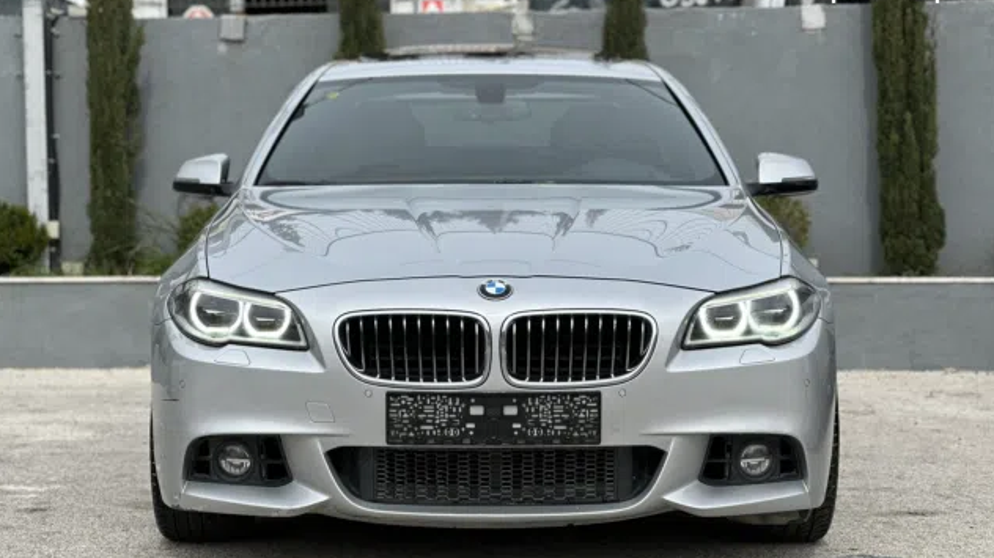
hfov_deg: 25.0
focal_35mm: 85
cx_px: 500
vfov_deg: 14.2
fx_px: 2240
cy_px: 266
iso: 32
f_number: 2.8
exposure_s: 1/717
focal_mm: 9
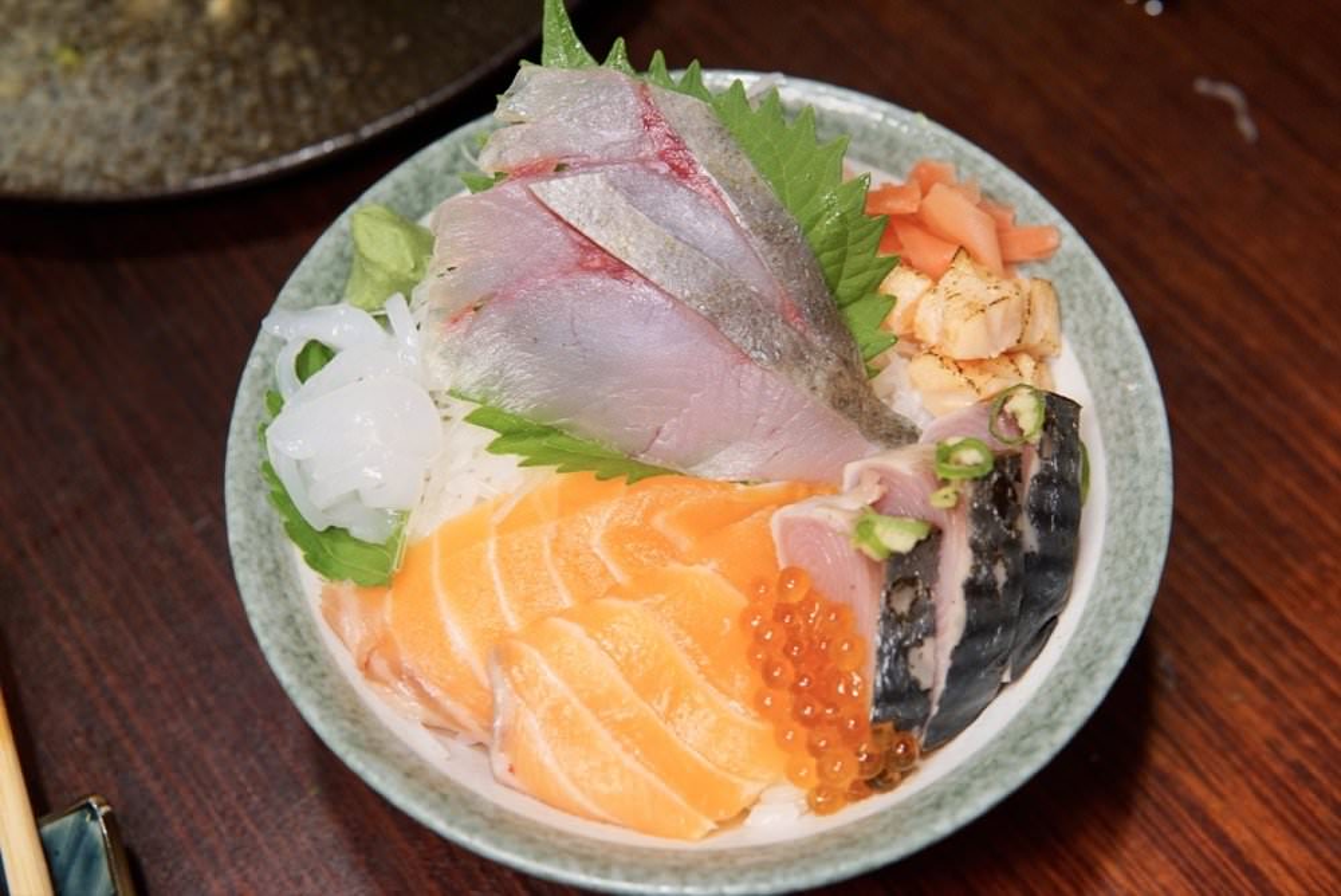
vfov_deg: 29.9
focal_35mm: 45
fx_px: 1677
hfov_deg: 43.6
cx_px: 670
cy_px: 448
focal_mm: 30
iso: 500
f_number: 4
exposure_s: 1/60
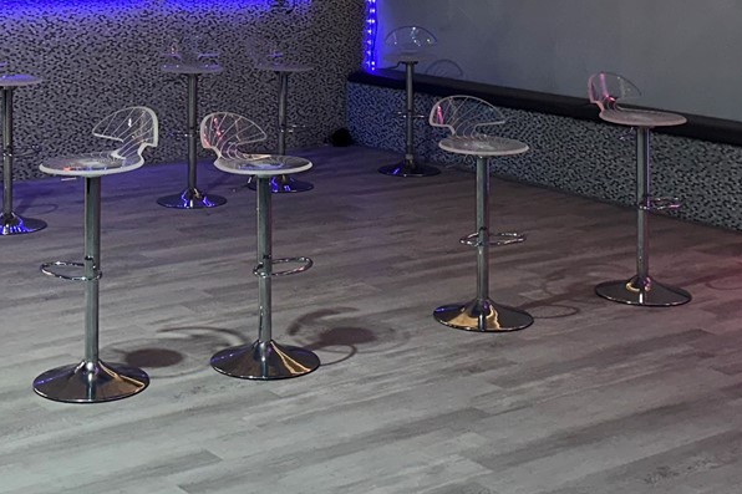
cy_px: -12
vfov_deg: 19.6
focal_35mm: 67
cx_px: 298
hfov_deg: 30.0
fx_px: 1380
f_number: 1.78
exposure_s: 1/16
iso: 160
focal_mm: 6.86
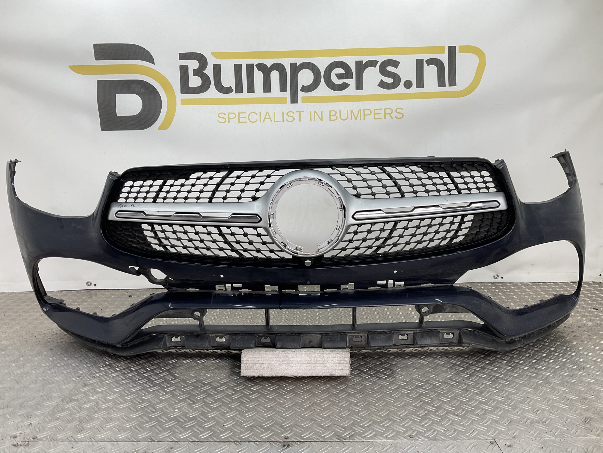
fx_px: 505
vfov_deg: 48.2
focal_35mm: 29
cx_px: 302
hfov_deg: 61.7
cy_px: 226
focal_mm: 3
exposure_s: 1/120
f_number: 1.8
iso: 16
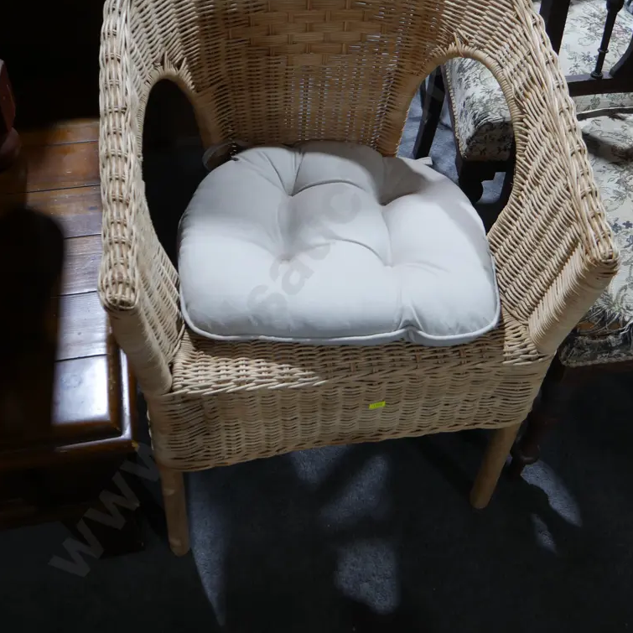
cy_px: 232
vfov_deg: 45.6
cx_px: 319
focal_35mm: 36
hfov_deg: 46.0
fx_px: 745
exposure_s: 1/60
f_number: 4
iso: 500
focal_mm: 15
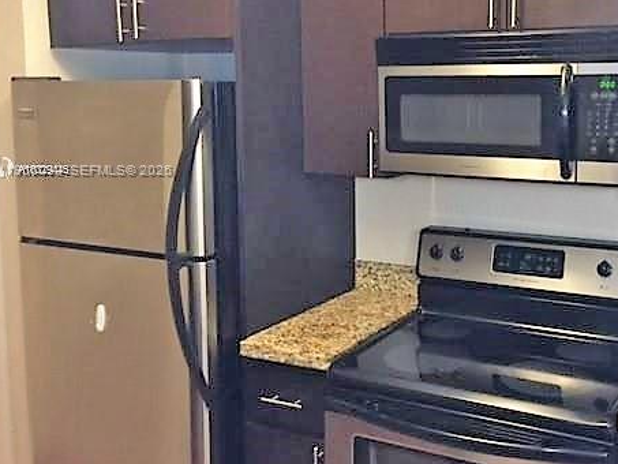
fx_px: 732
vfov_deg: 34.9
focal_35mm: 41
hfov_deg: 45.0
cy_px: 171
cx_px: 422
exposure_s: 1/20
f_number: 2.2
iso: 250
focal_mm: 4.15
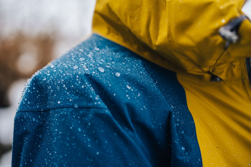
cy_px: 84
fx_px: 383
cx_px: 126
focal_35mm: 55
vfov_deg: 24.6
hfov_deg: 36.2
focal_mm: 55
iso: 160
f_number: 2.5
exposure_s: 1/200
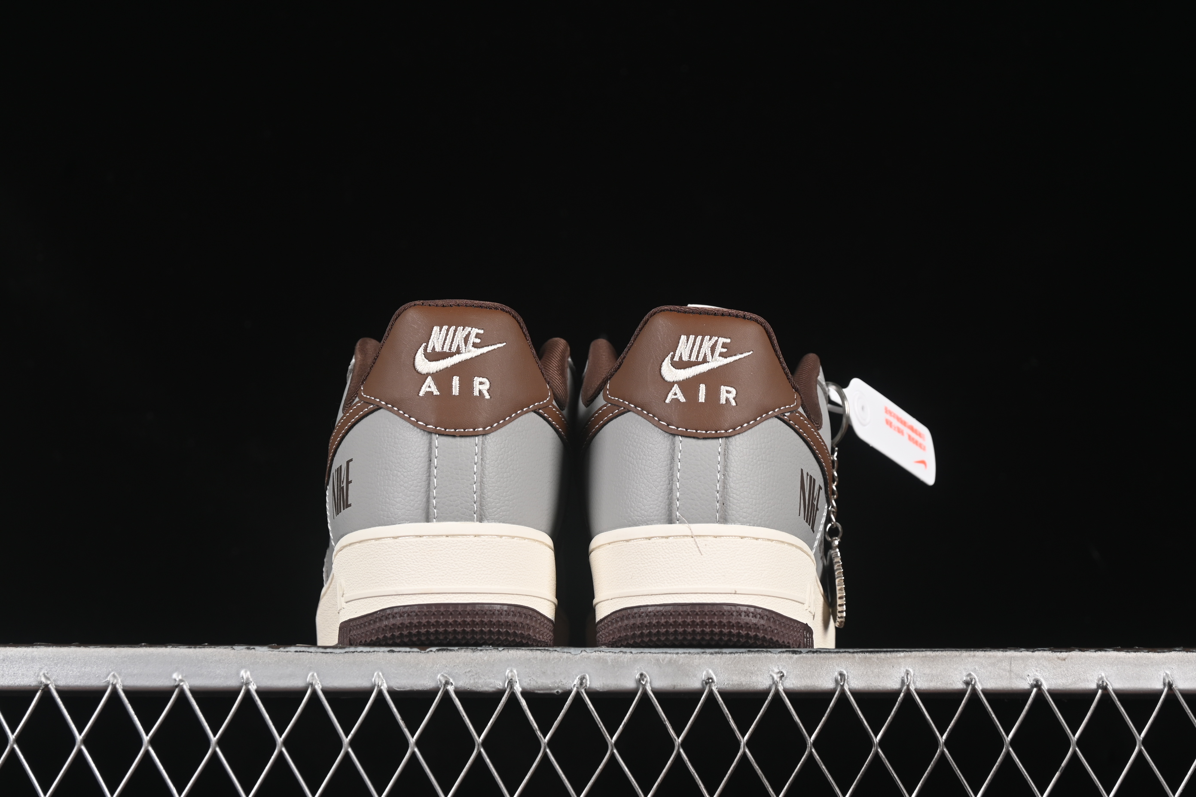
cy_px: 398
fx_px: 2491
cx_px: 598
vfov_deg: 18.2
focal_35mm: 75
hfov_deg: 27.0
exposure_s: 1/80
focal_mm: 50
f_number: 7.1
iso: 160
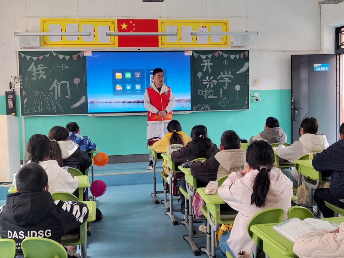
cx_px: 172
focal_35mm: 43
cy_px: 129
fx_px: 427
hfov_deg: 43.9
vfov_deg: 33.6
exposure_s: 1/100
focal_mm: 5.59
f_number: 1.88
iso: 92
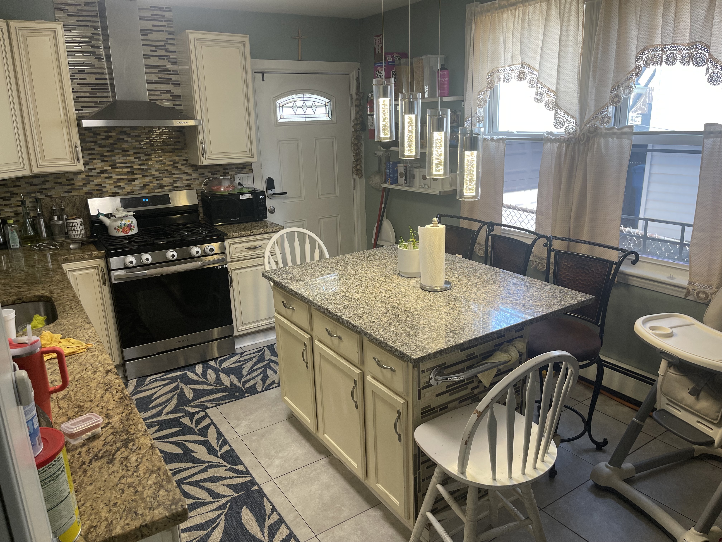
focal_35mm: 26
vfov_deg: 53.1
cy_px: 271
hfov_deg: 67.3
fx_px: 542
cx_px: 361
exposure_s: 1/60
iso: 80
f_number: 1.6
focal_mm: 5.1
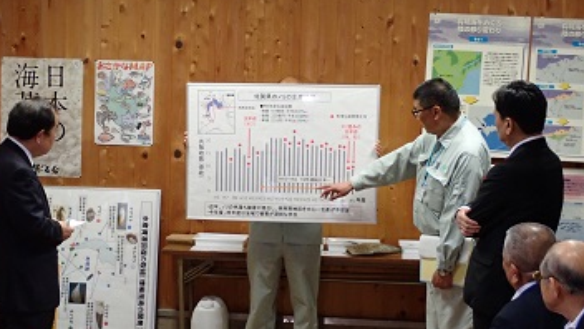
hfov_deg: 25.6
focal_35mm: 83
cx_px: 254
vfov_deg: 14.6
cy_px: 199
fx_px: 1285
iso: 800
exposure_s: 1/50
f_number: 3.8
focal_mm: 11.88
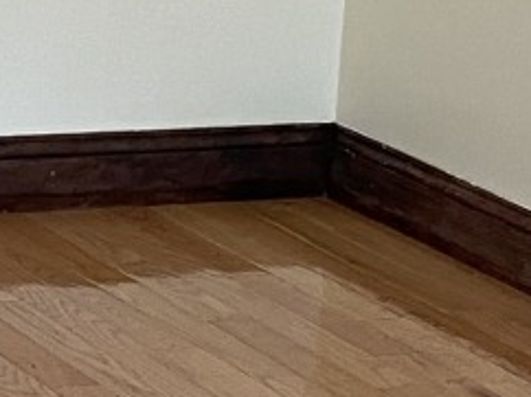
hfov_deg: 9.6
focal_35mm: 194
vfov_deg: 7.5
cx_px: -505
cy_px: -240
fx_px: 2973
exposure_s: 1/60
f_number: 1.8
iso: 80
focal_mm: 4.25
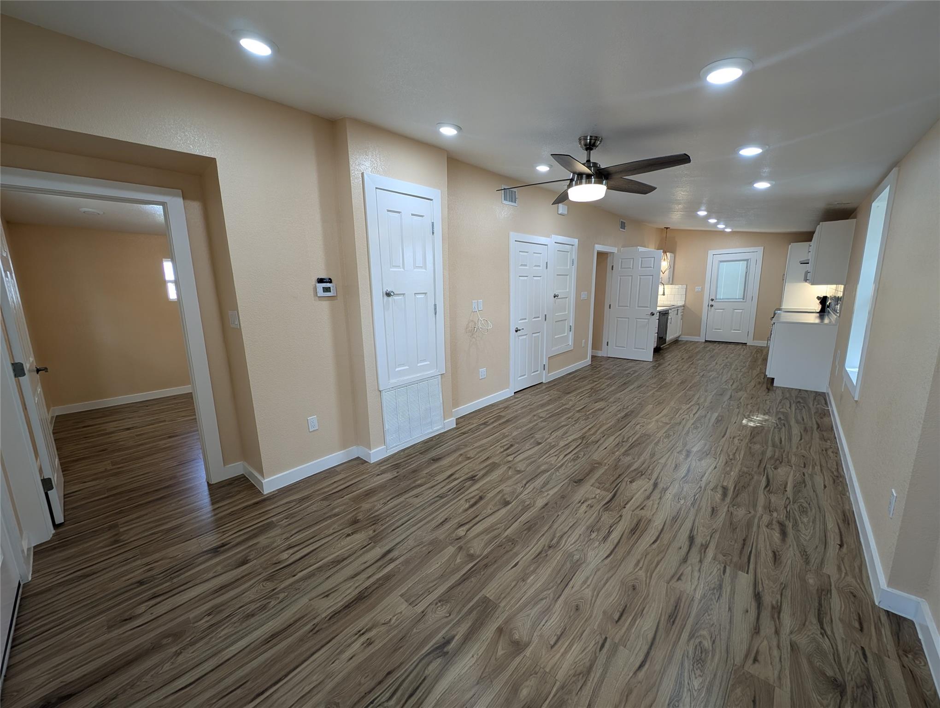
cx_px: 470
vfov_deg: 94.6
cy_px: 354
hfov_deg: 110.5
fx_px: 326
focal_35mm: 12
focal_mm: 2.23
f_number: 1.95
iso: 50
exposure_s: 1/60
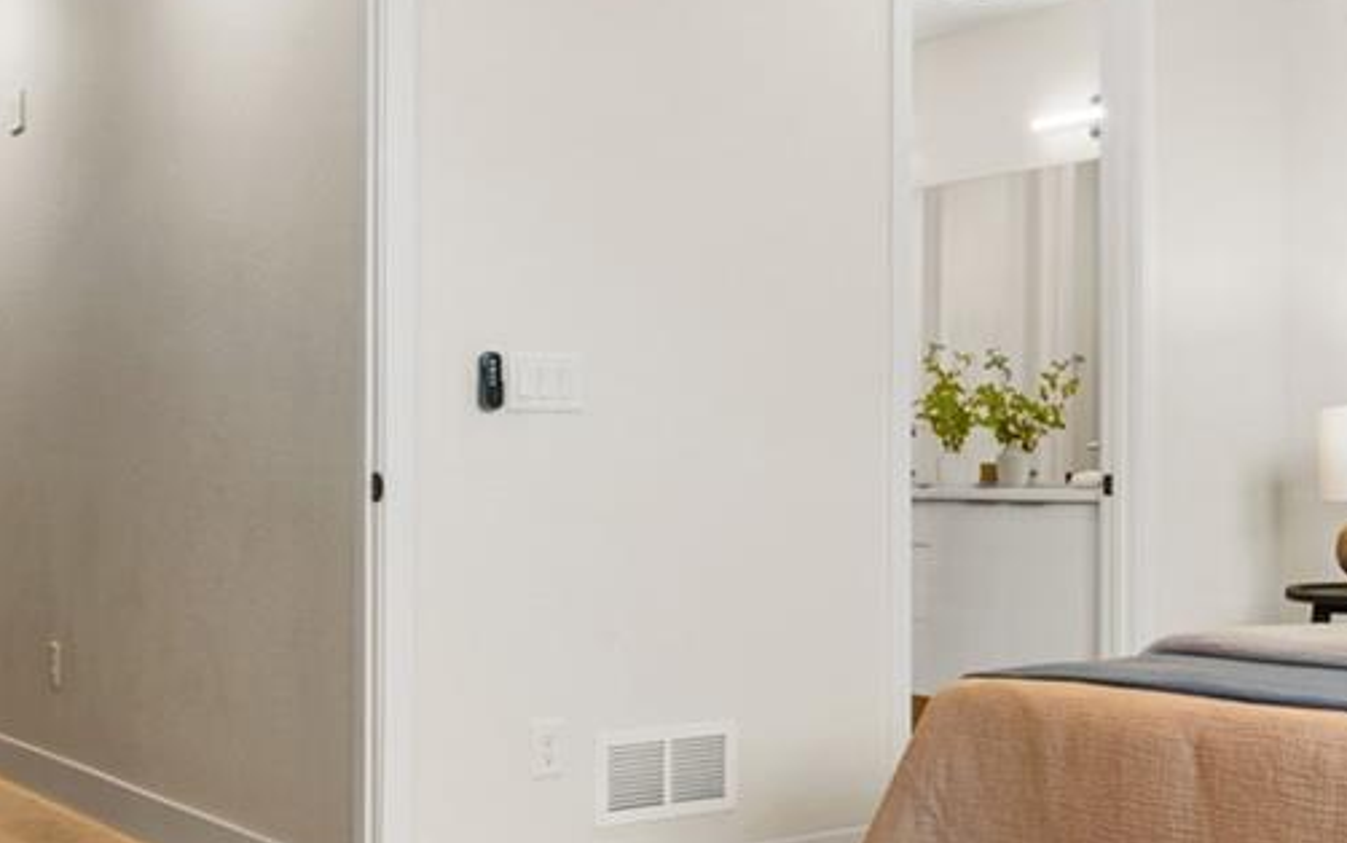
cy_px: 494
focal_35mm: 54
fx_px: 1969
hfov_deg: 36.3
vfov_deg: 24.1
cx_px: 1108
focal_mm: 16.5
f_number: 20
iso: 160
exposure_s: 5
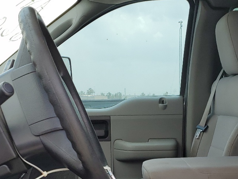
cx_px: 148
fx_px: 440
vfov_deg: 21.8
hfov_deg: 30.1
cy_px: 196
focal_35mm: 64
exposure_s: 1/714
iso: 50
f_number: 1.5
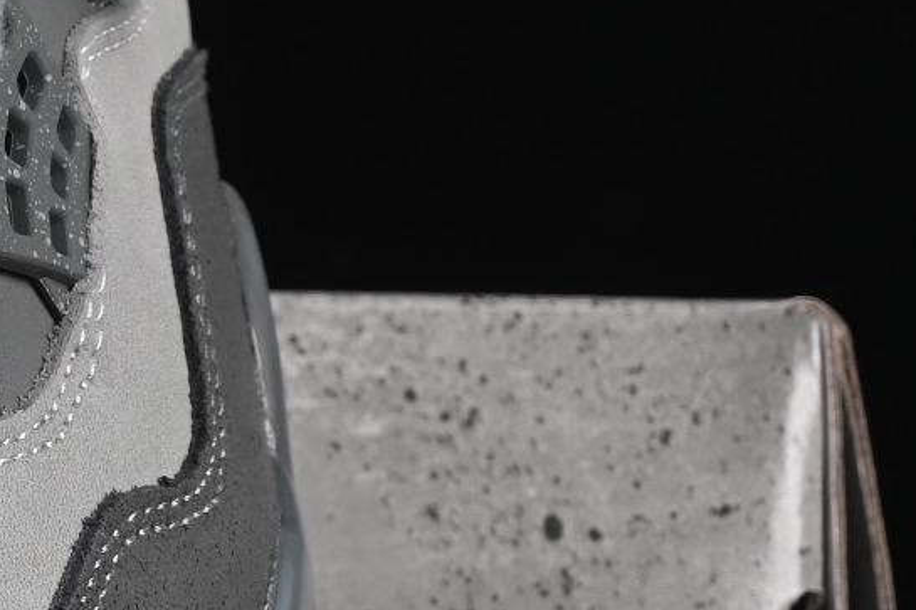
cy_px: 356
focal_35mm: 383
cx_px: -808
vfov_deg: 3.6
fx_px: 9742
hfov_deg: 5.3
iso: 160
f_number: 7.1
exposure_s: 1/60
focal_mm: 50
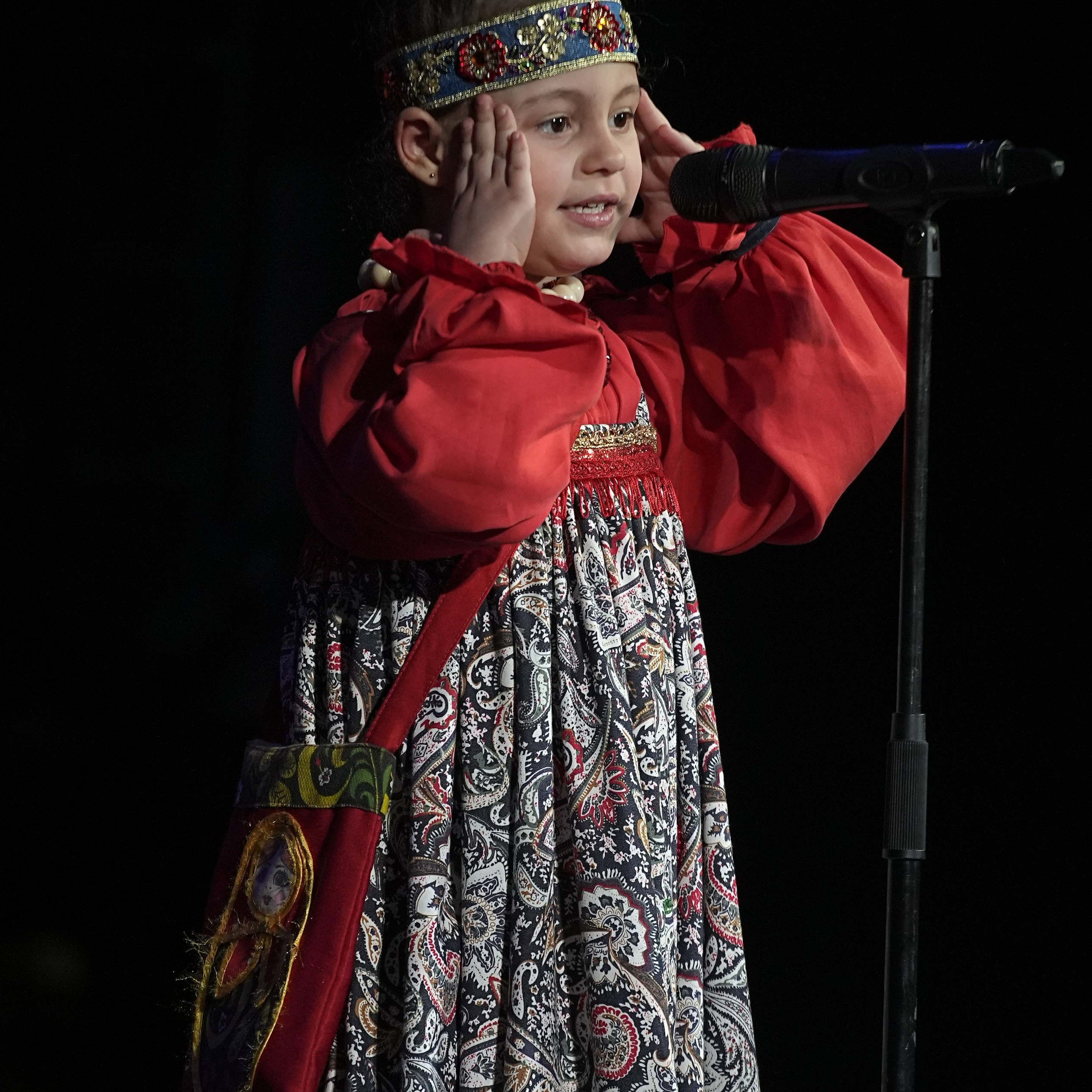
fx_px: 12313
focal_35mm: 345
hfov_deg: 5.1
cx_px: 546
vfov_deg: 5.1
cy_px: 567
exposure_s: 1/400
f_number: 4
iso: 2000
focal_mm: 180
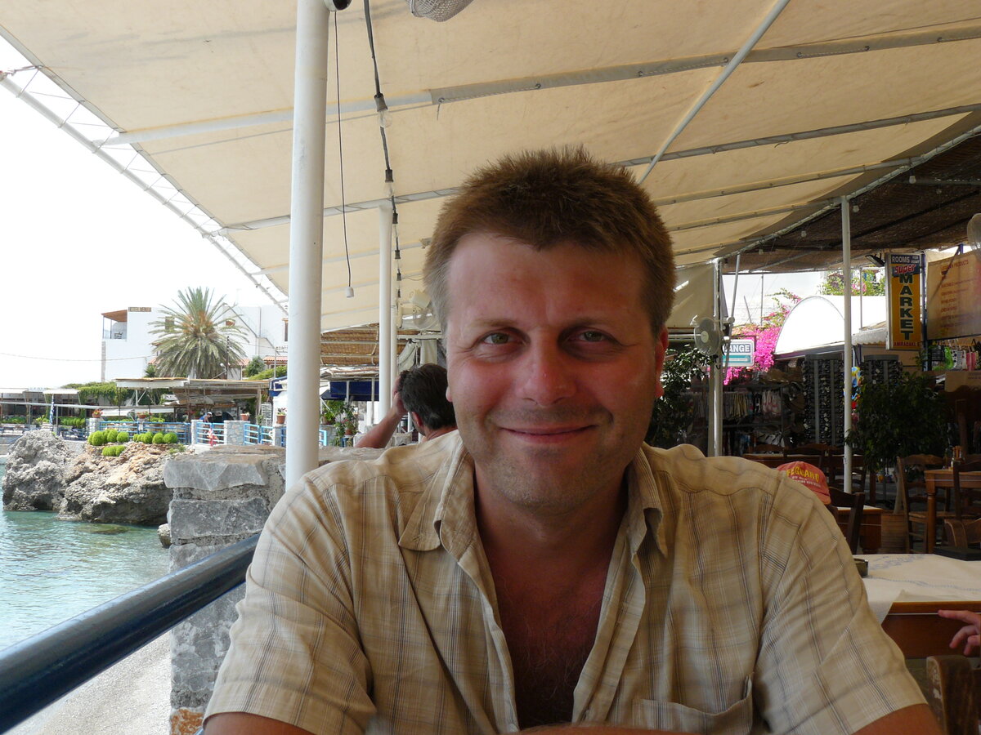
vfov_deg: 39.7
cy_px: 368
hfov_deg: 51.4
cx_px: 490
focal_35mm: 36
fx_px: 1020
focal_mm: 6
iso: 100
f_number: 5
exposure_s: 1/200
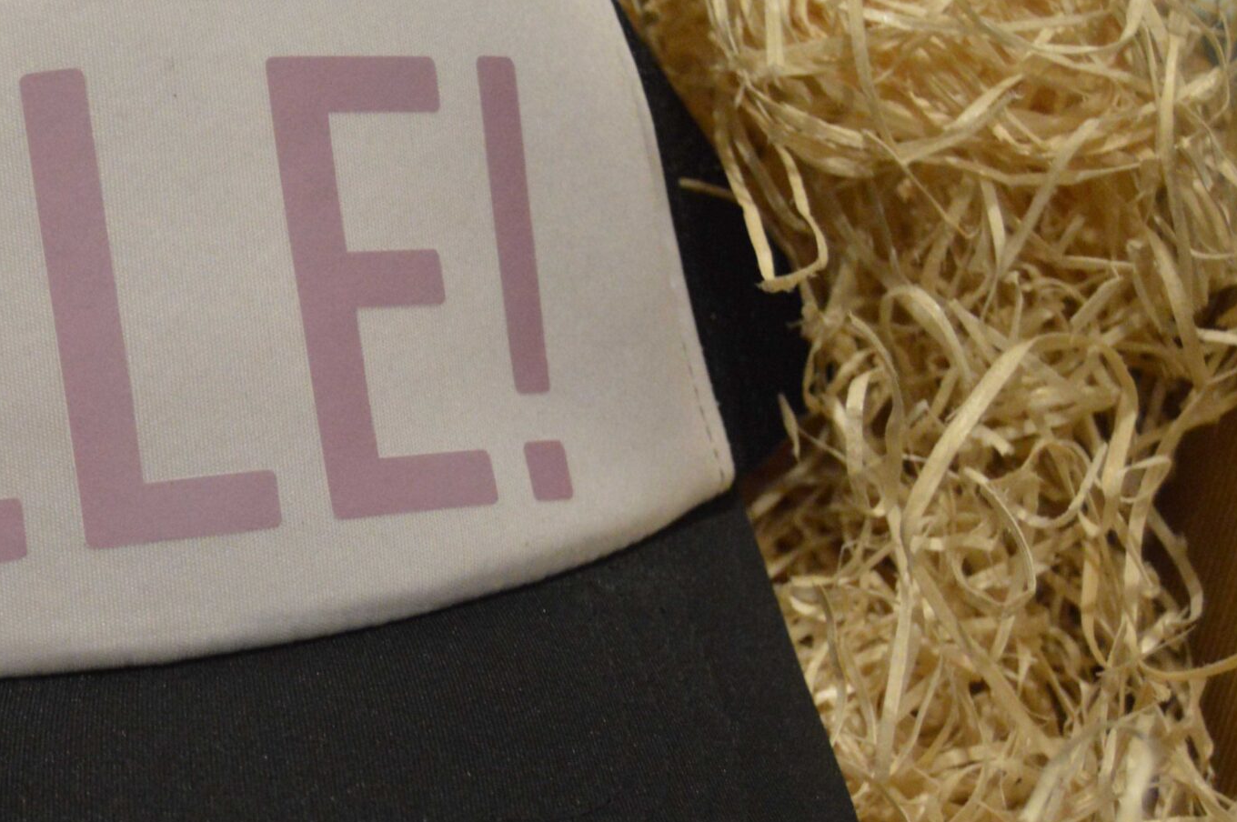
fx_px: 3295
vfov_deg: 14.2
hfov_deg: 20.7
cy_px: 481
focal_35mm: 96
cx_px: 85
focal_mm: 34
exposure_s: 1/100
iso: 3200
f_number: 4.5
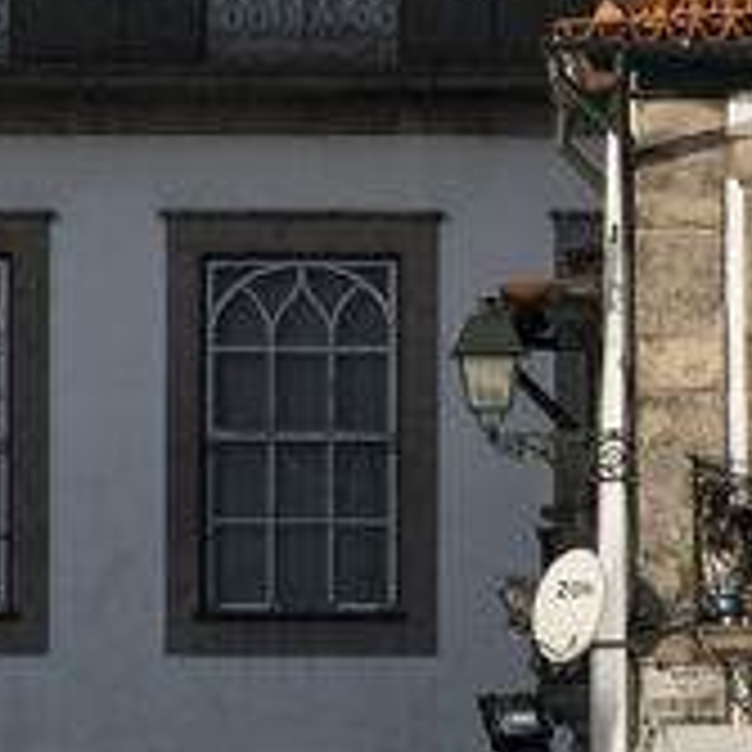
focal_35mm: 1721
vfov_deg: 1.0
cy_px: -781
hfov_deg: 1.0
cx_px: 2742
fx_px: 42299
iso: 320
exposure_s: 1/1000
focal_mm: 176.7
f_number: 6.4
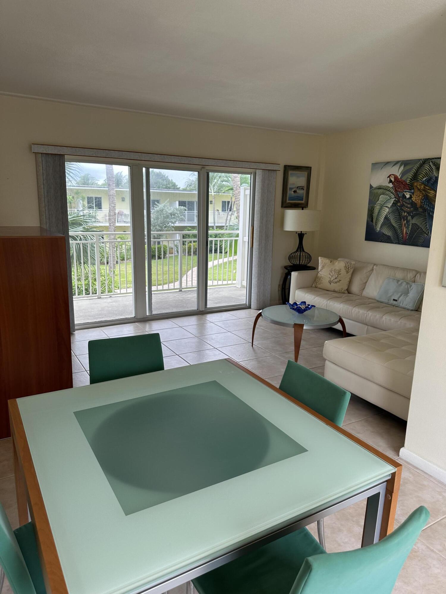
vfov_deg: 71.6
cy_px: 297
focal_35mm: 24
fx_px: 412
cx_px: 223
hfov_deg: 56.8
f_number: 1.78
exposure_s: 1/120
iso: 80
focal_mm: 6.86
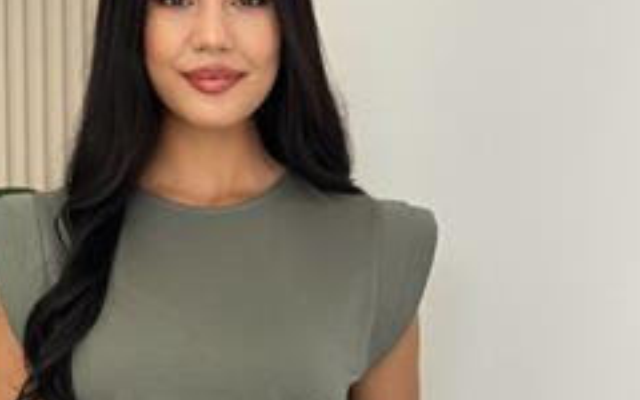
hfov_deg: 18.4
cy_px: 439
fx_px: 1971
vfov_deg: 11.4
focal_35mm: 113
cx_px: 243
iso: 80
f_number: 1.78
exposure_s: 1/277
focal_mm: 6.86
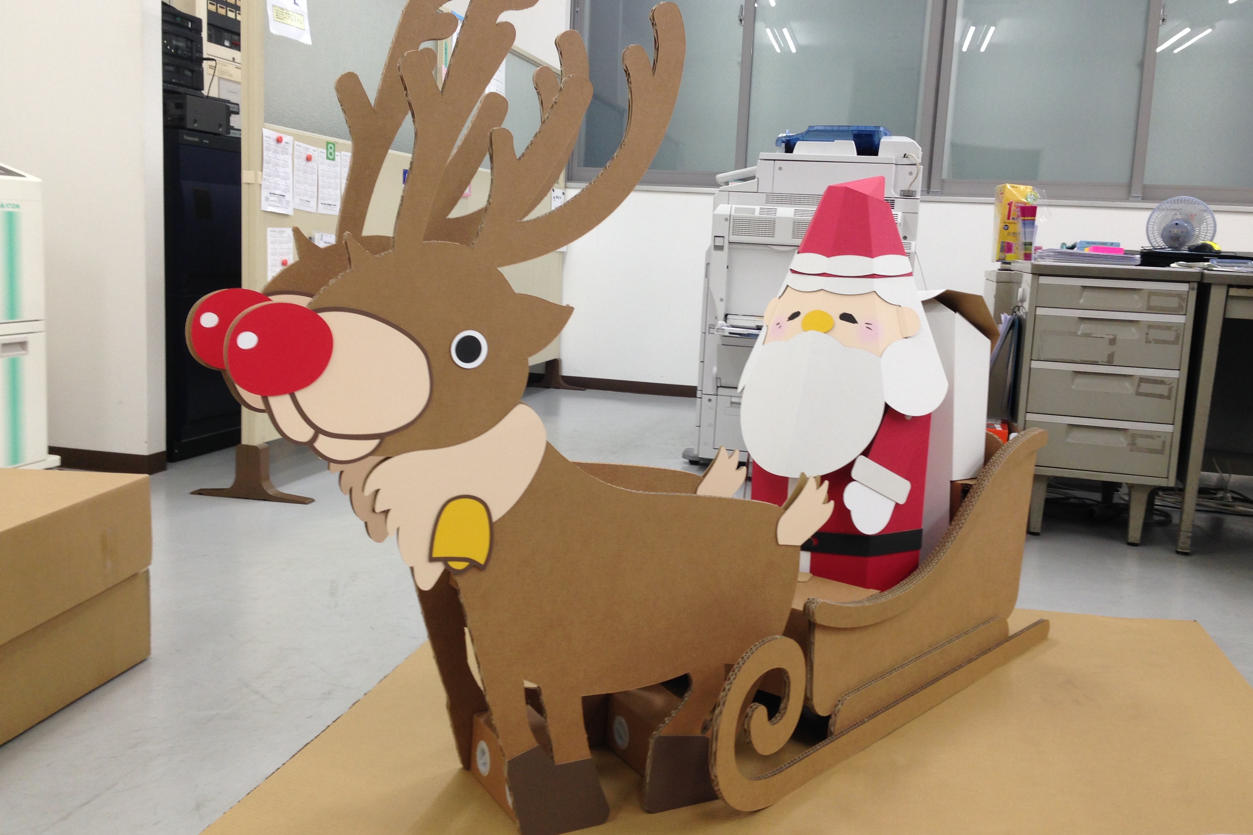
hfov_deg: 54.4
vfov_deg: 37.8
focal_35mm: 35
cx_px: 626
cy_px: 396
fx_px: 1218
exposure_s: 1/30
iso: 50
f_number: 2.4
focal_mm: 4.12
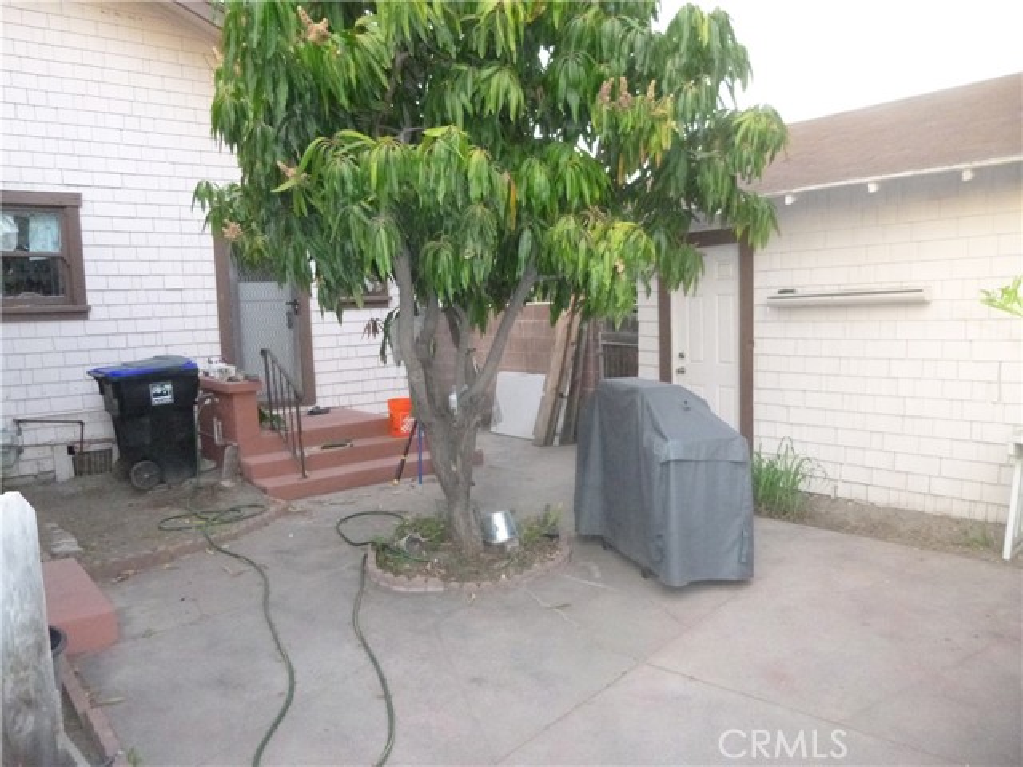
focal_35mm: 25
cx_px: 512
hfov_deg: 69.4
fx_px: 739
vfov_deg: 54.9
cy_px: 384
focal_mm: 4.5
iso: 800
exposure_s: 1/60
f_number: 3.1
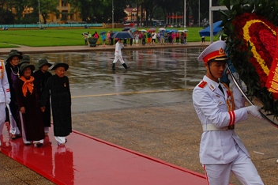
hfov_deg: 26.3
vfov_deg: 17.7
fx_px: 594
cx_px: 150
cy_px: 109
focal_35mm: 77
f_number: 6.3
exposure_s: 1/125
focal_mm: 24
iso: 400
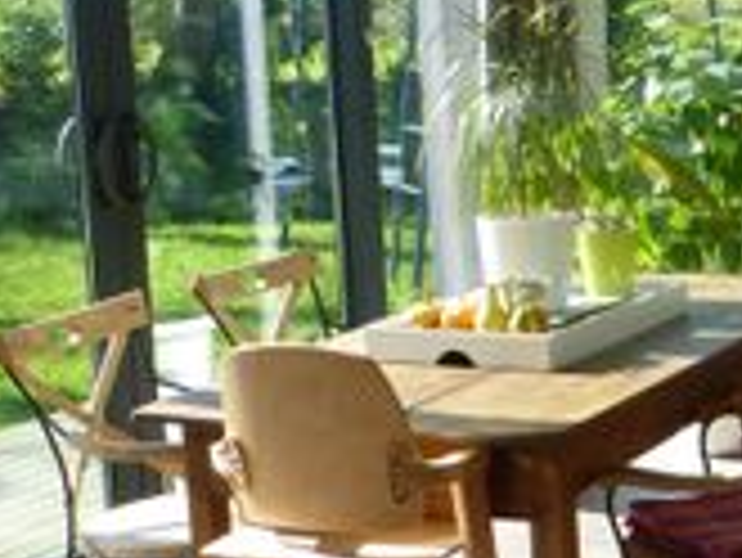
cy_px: 189
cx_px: 764
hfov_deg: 20.7
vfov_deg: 16.2
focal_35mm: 91
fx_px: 1952
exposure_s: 1/160
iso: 100
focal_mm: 4.3
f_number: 4
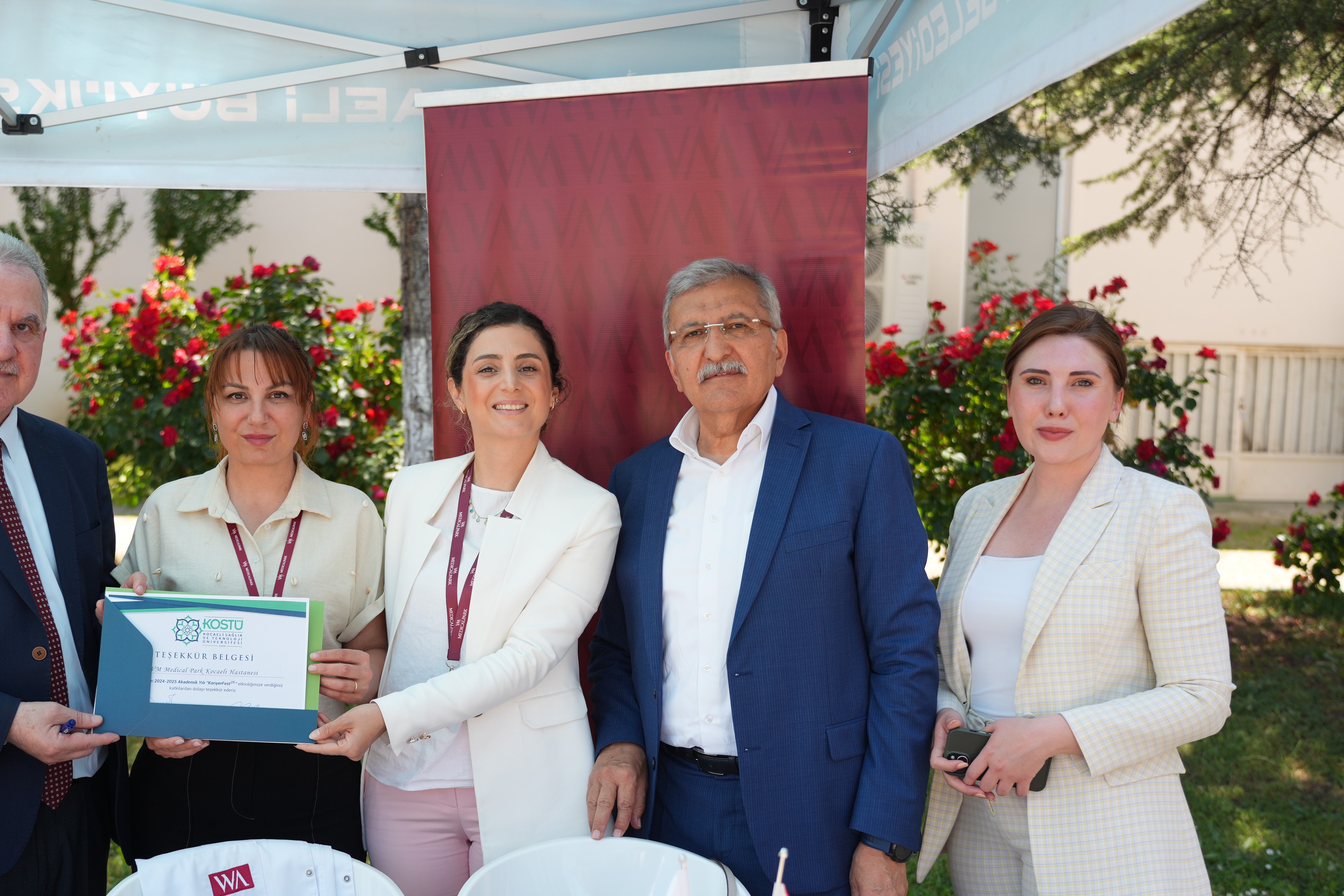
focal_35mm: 46
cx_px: 576
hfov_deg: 42.6
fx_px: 1717
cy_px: 552
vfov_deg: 29.2
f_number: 2.8
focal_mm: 34
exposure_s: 1/500
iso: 160
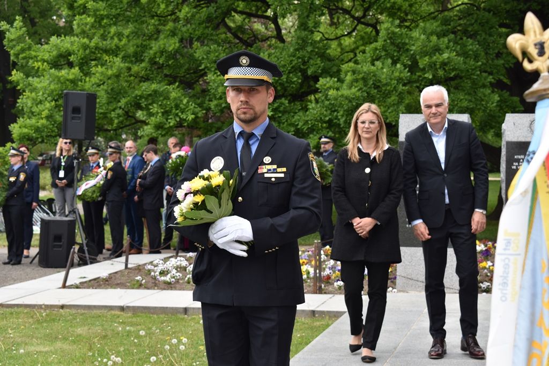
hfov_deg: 24.6
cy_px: 183
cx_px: 274
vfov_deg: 16.6
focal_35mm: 82
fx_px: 1258
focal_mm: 55
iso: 160
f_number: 8
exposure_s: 1/100
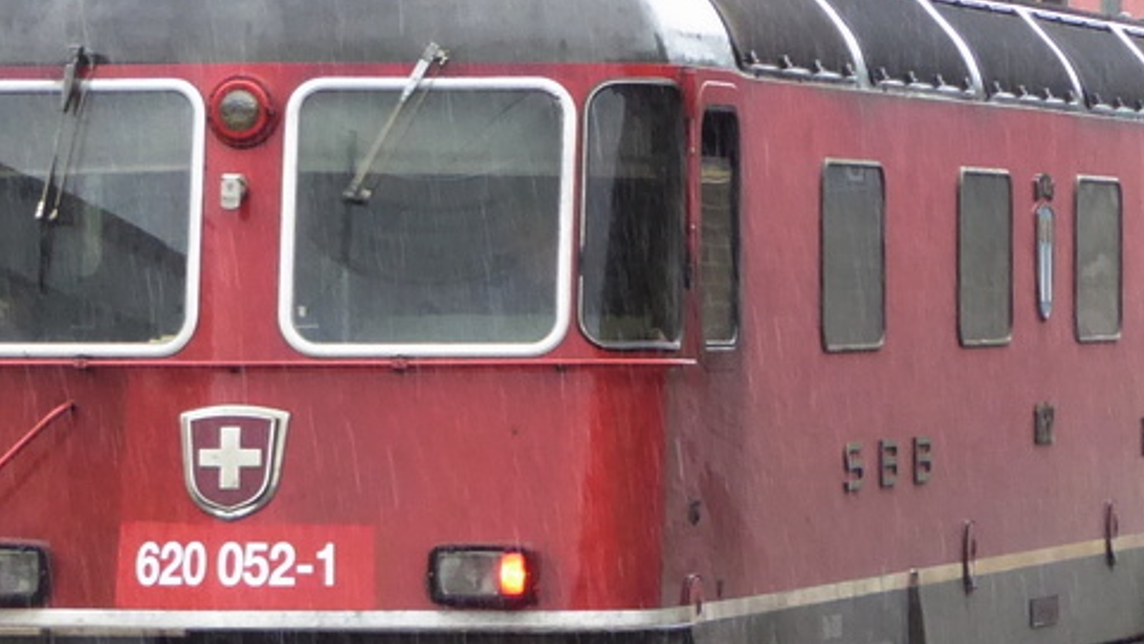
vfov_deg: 3.5
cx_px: 359
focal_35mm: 345
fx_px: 10469
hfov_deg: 6.3
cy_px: 428
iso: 800
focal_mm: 20.6
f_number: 5.1
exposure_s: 1/125
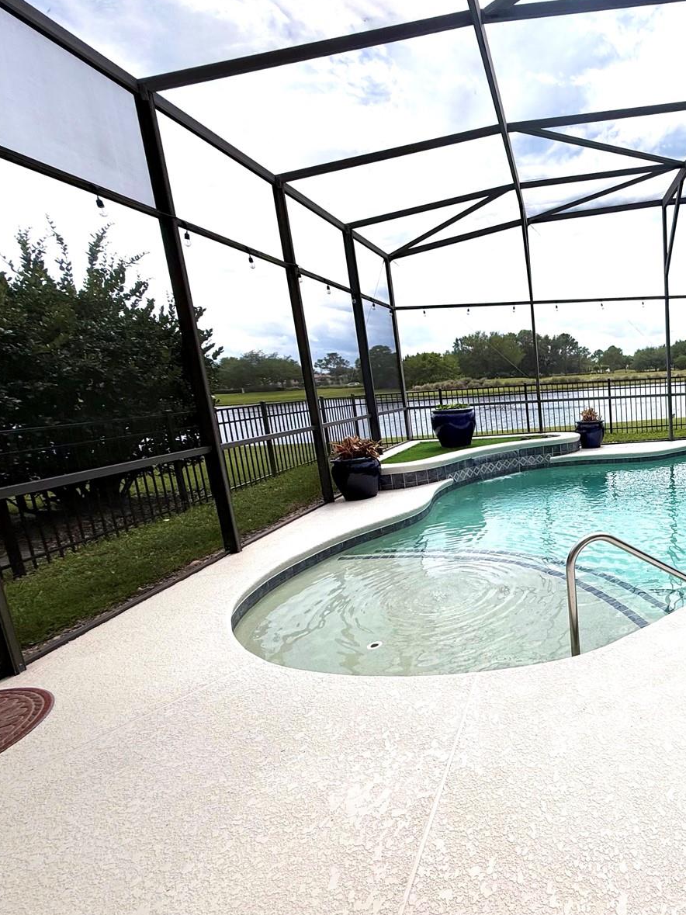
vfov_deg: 84.7
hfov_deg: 58.8
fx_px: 502
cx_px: 615
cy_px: 460
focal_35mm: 19
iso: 50
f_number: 2.2
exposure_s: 1/2717
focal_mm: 2.22
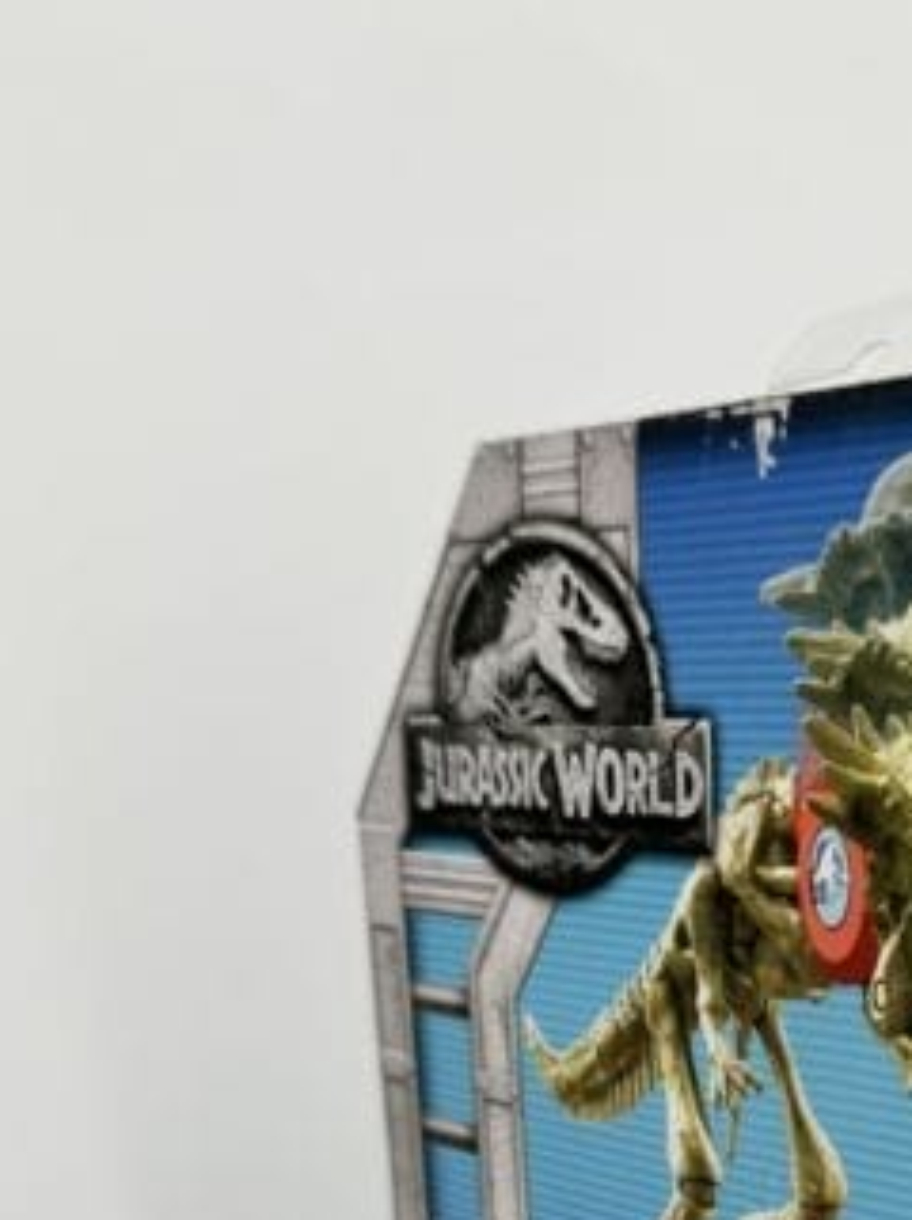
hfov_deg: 27.8
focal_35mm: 50
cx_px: 855
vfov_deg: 35.8
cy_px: 1115
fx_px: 1760
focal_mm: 6.76
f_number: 1.78
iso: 80
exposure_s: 1/1366
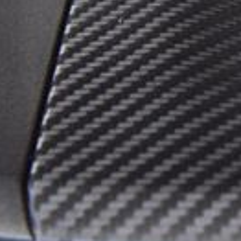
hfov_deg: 6.9
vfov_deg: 7.0
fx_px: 1961
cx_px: 440
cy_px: -54
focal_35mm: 249
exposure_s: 1/15
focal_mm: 40
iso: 1600
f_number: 5
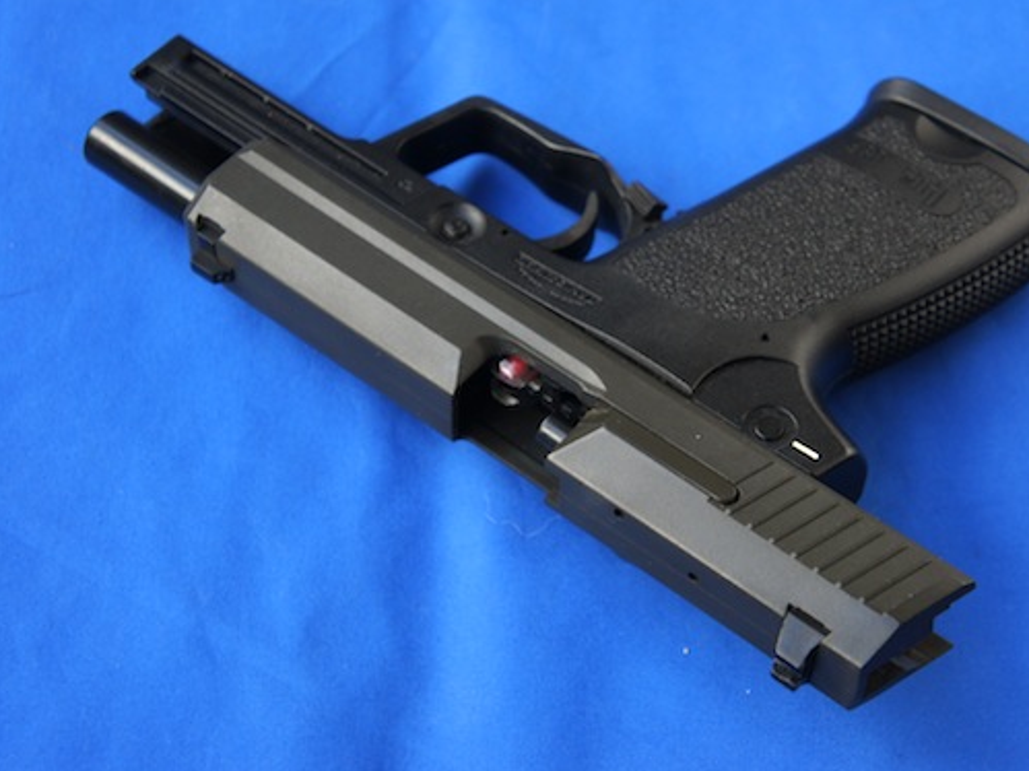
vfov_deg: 21.7
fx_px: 2007
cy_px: 389
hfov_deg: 28.7
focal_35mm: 68
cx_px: 546
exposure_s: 1/80
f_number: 4.5
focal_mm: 41
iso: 320
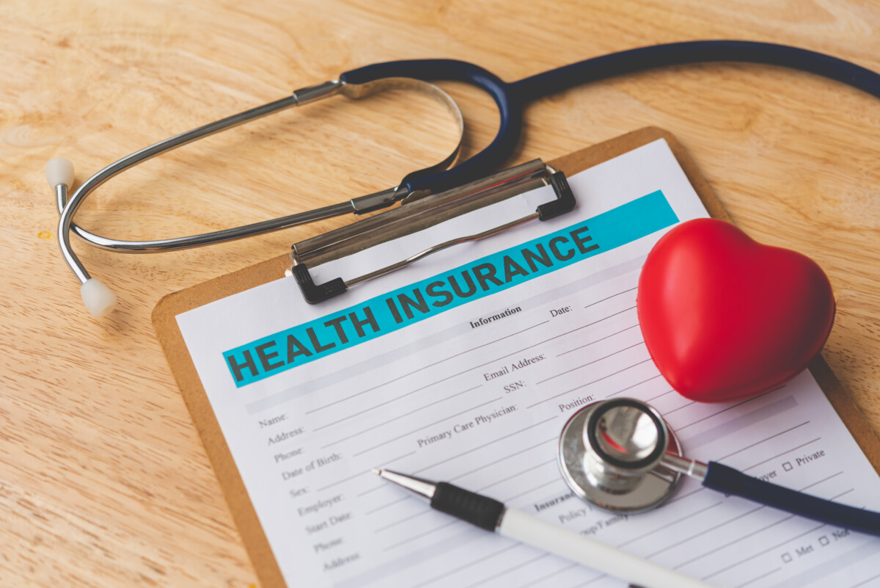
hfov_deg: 33.4
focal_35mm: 60
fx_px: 1467
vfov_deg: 22.6
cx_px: 440
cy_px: 294
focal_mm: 60
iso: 200
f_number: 4.5
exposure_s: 1/60
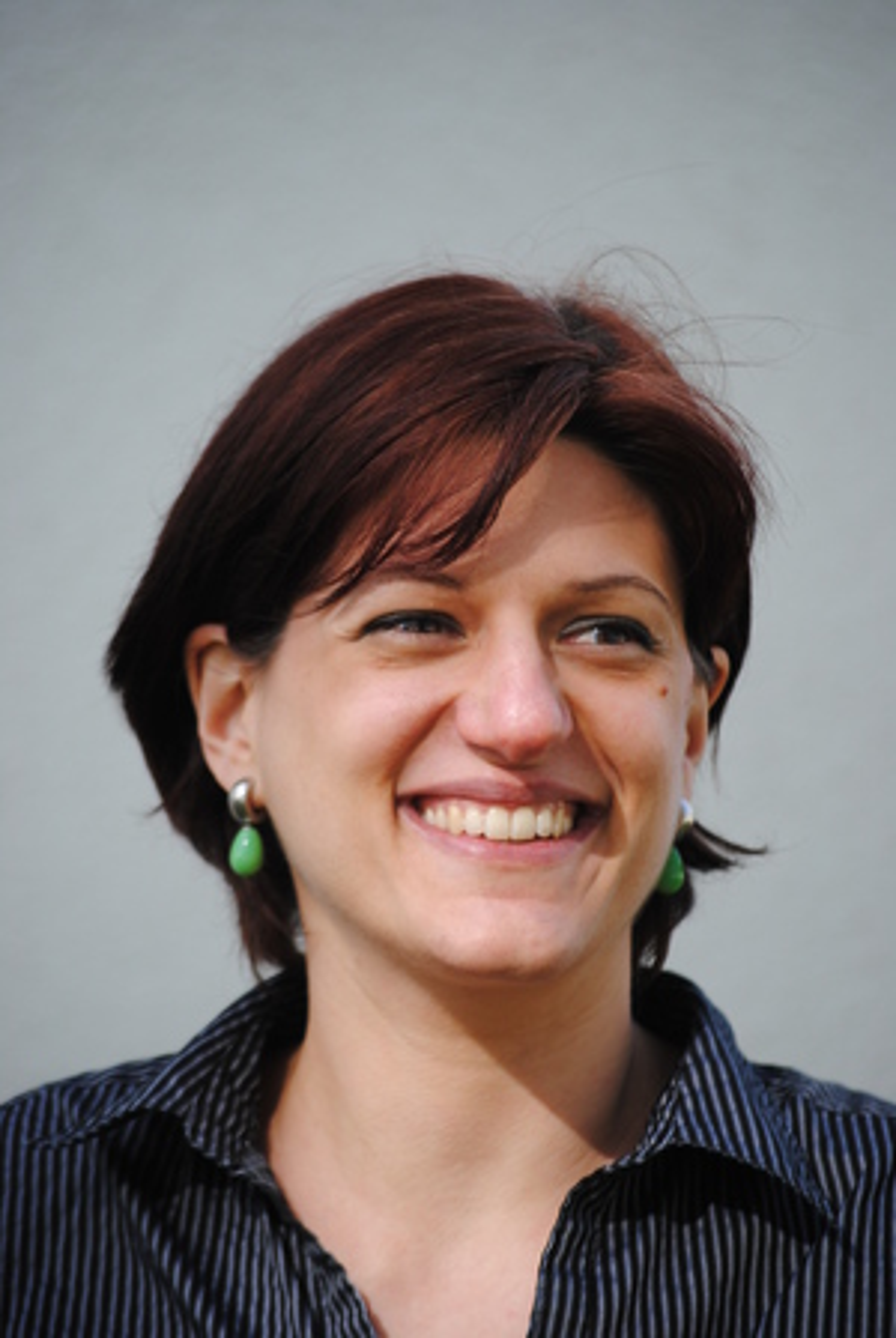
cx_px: 448
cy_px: 669
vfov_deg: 12.4
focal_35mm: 165
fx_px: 6141
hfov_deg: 8.3
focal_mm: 110
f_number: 5
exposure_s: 1/400
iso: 200
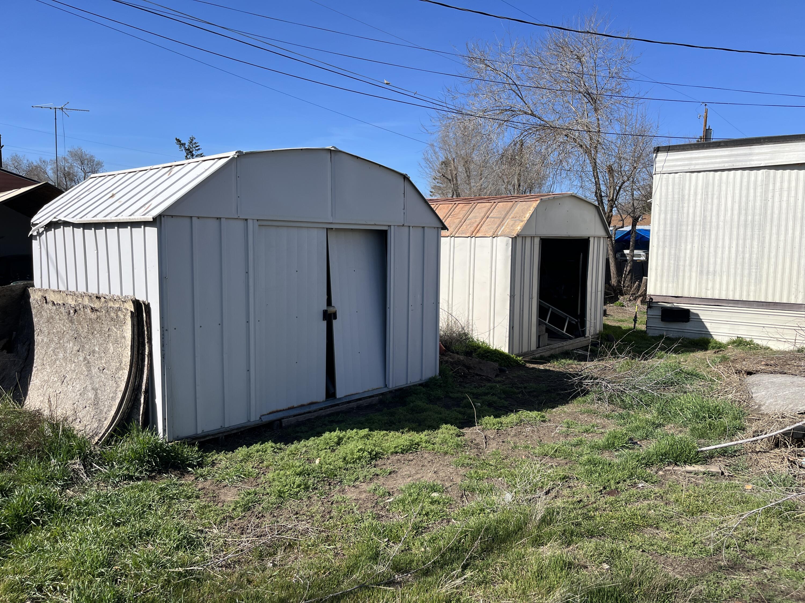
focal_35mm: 26
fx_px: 605
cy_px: 302
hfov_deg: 67.3
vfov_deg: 53.1
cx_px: 402
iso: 50
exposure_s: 1/3623
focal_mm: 5.1
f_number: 1.6
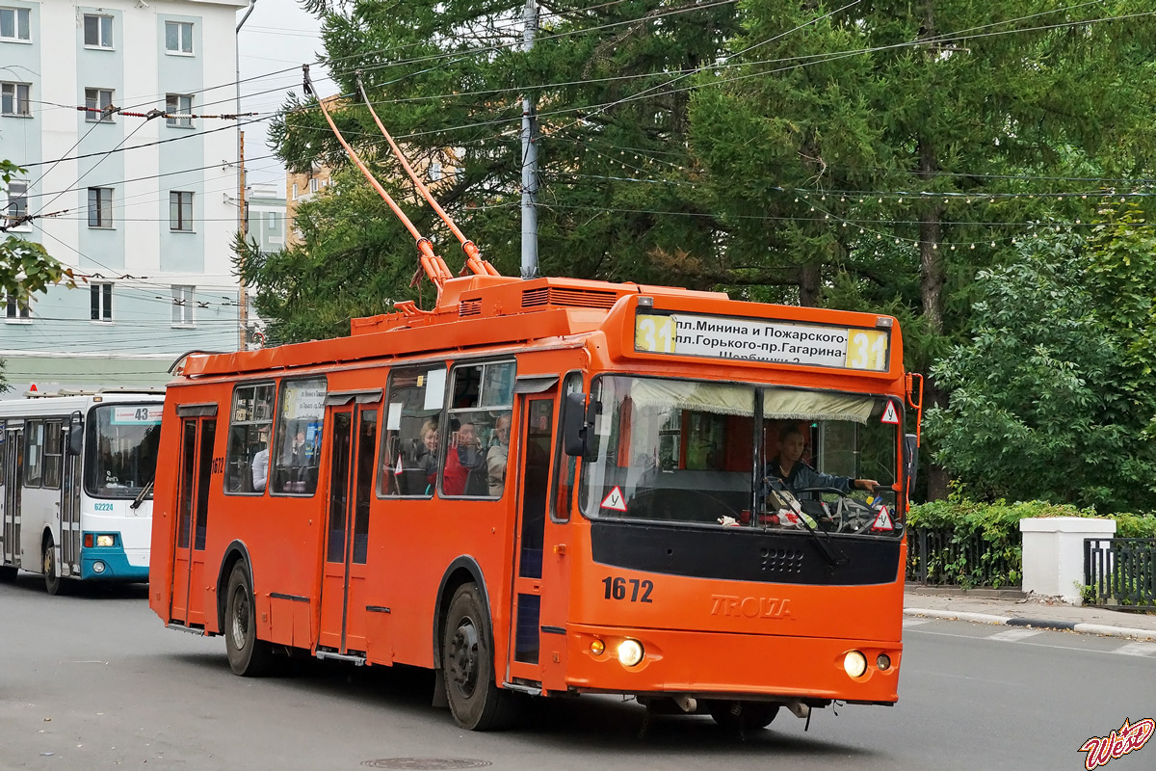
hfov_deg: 22.6
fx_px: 2890
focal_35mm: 90
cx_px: 578
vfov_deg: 15.2
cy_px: 386
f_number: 5.6
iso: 800
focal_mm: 60
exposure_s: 1/800
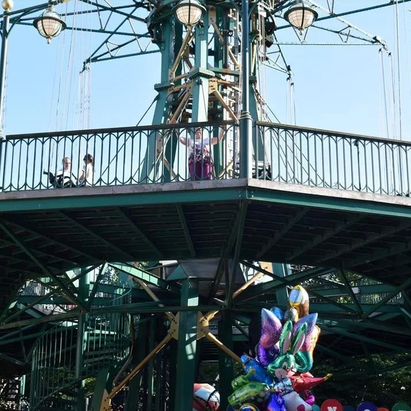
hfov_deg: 23.7
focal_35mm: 73
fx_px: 981
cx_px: 181
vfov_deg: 23.7
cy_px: 206
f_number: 8
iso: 280
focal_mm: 38
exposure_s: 1/250
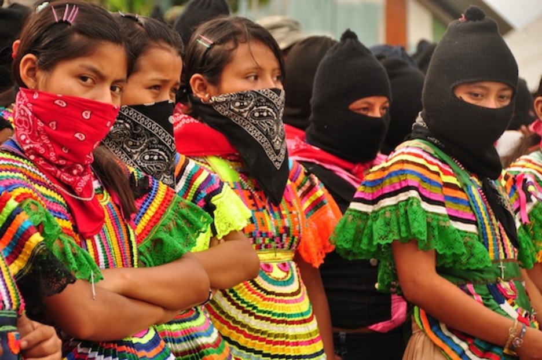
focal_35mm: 158
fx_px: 2369
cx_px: 271
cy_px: 180
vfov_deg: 8.7
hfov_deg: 13.1
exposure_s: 1/320
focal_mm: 105
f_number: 5.3
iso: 200
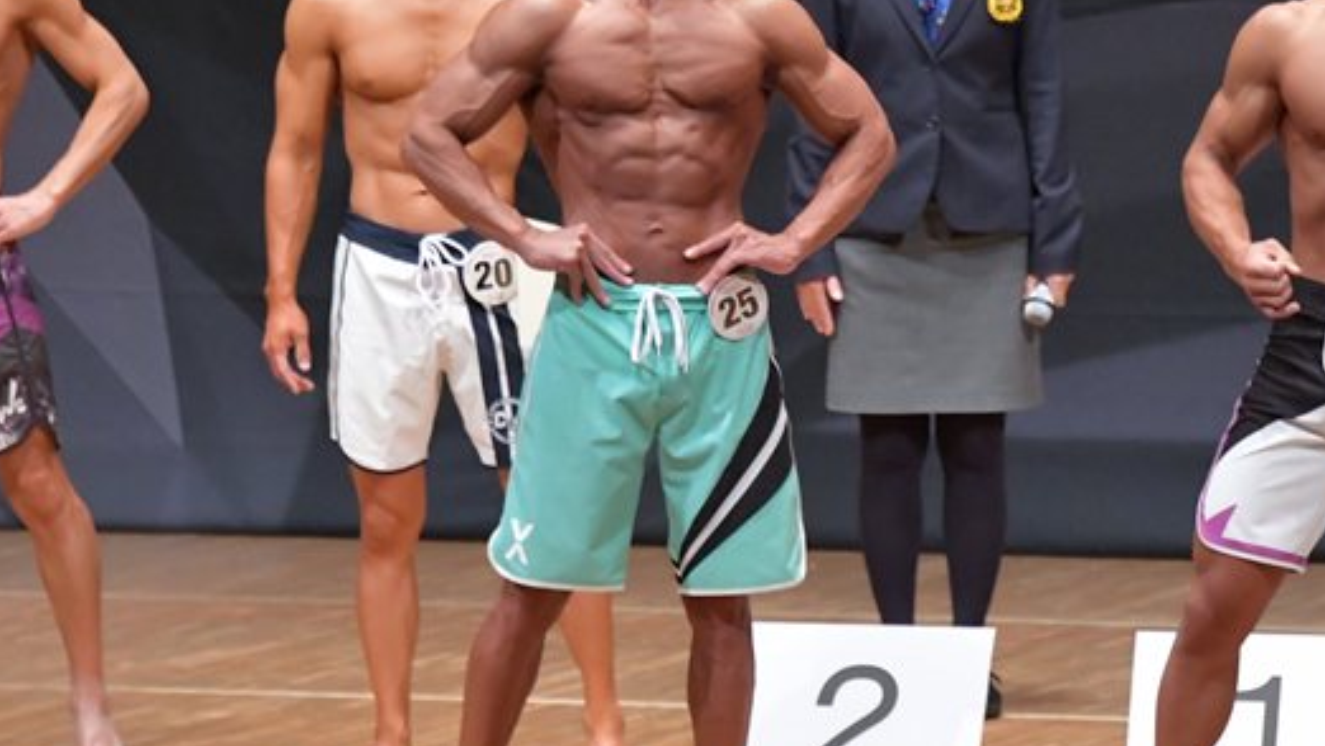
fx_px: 15569
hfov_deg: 4.9
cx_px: 834
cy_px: 340
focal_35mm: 443
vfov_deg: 2.7
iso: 8000
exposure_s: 1/400
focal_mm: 190
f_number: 5.6
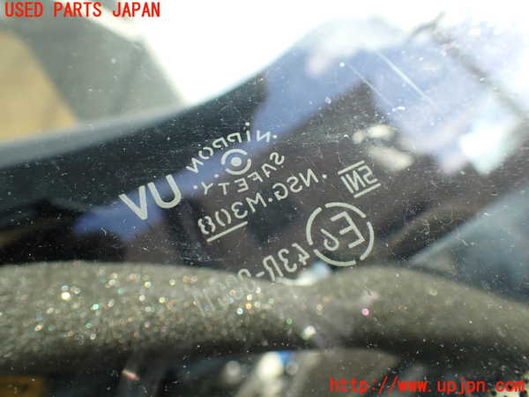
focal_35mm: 30
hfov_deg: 60.0
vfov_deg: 46.8
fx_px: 458
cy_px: 198
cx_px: 264
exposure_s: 1/250
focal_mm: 5.4
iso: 100
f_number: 3.2
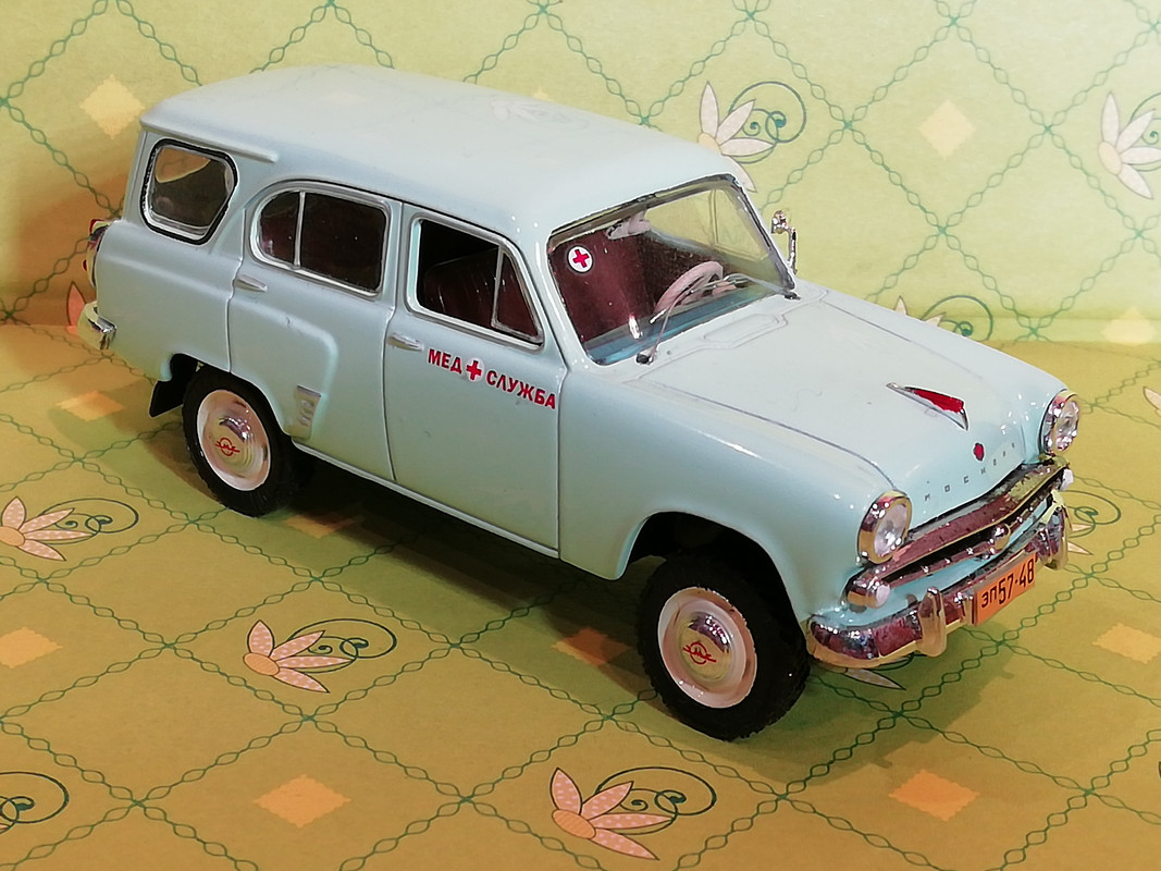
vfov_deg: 23.3
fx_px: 2113
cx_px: 580
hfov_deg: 30.7
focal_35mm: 63
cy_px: 436
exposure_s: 1/33.3
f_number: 2.2
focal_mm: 3.46
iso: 160
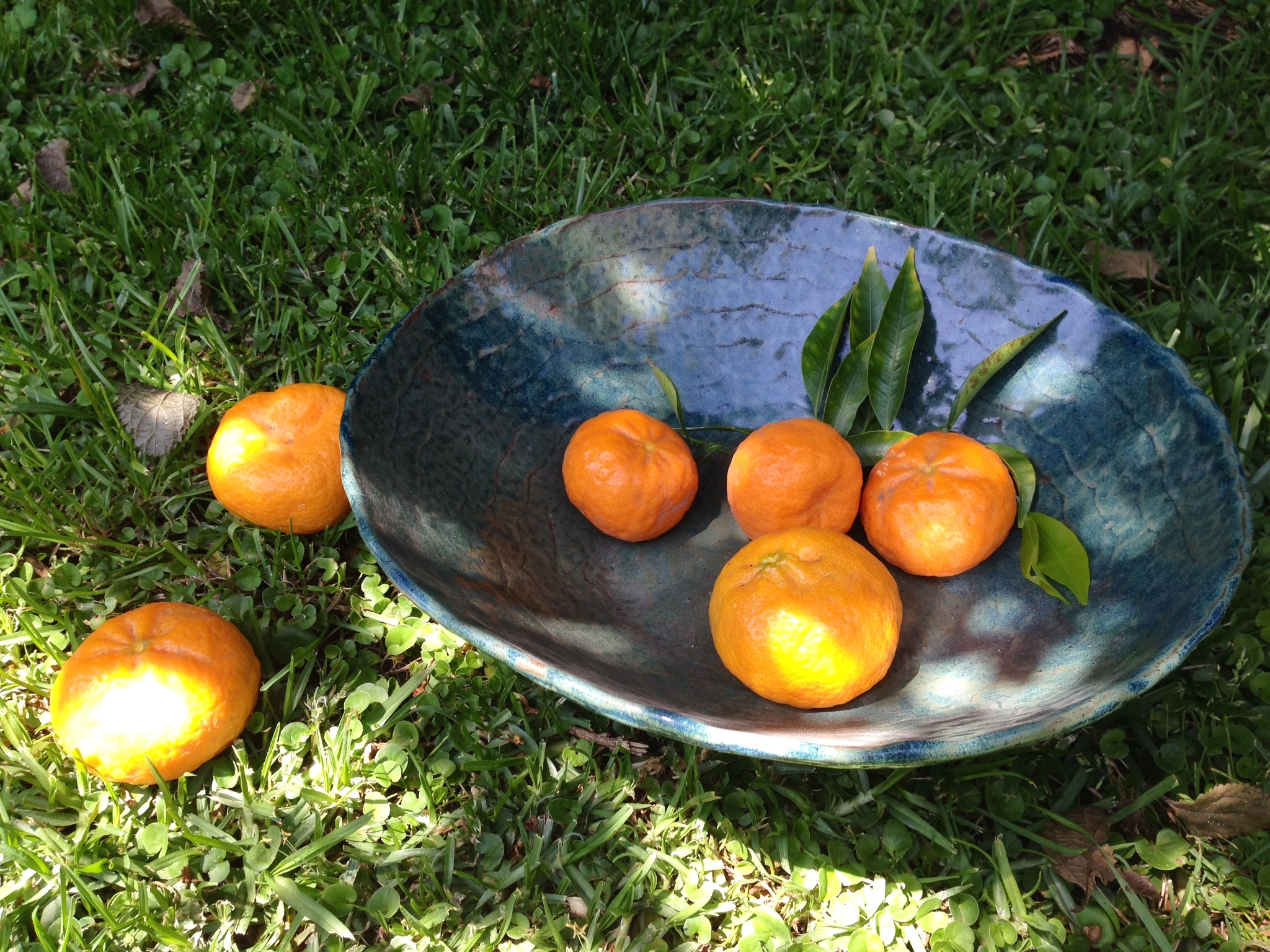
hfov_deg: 55.4
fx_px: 1211
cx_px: 635
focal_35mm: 33
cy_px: 476
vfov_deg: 42.9
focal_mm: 4.12
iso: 50
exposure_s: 1/186
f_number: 2.4
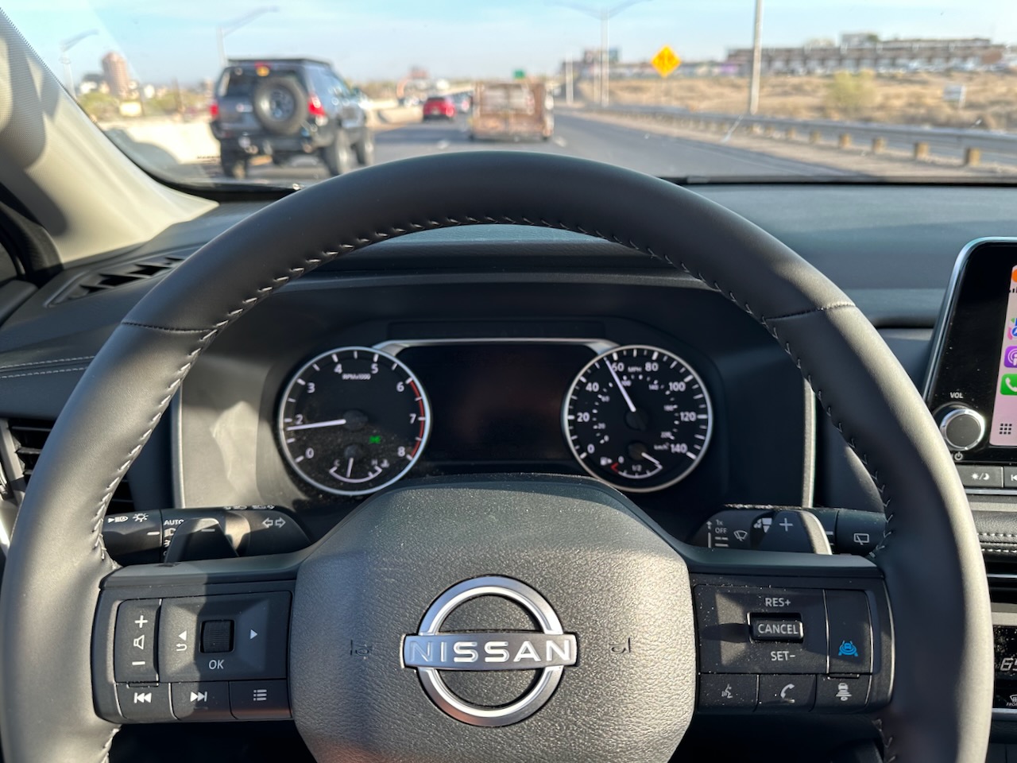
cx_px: 508
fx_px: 705
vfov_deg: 56.8
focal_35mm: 24
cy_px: 382
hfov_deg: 71.6
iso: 64
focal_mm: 6.86
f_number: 1.78
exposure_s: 1/240
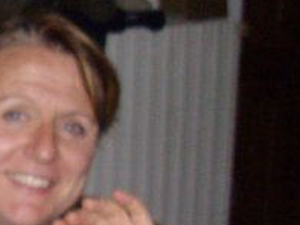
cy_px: 252
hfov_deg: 12.0
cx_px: -254
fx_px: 1301
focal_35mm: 150
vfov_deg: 9.8
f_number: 2.8
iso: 160
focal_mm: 6.2
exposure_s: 1/50
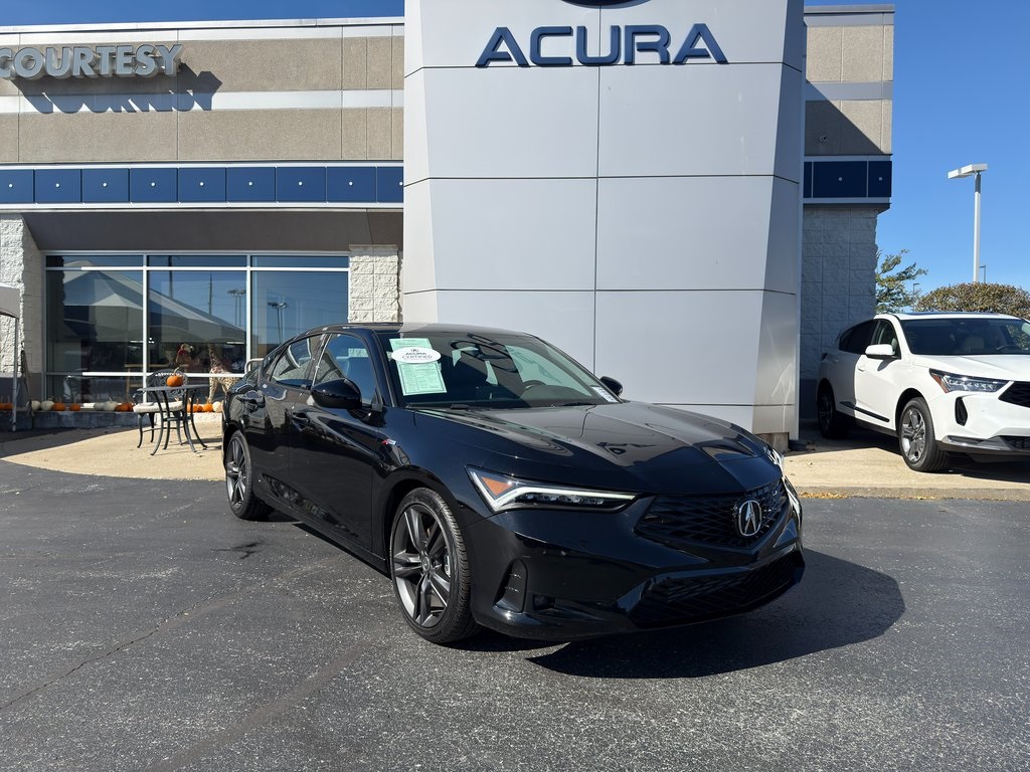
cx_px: 515
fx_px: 714
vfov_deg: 56.8
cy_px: 386
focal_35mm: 24
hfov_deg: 71.6
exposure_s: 1/3610
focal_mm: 6.76
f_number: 1.78
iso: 80
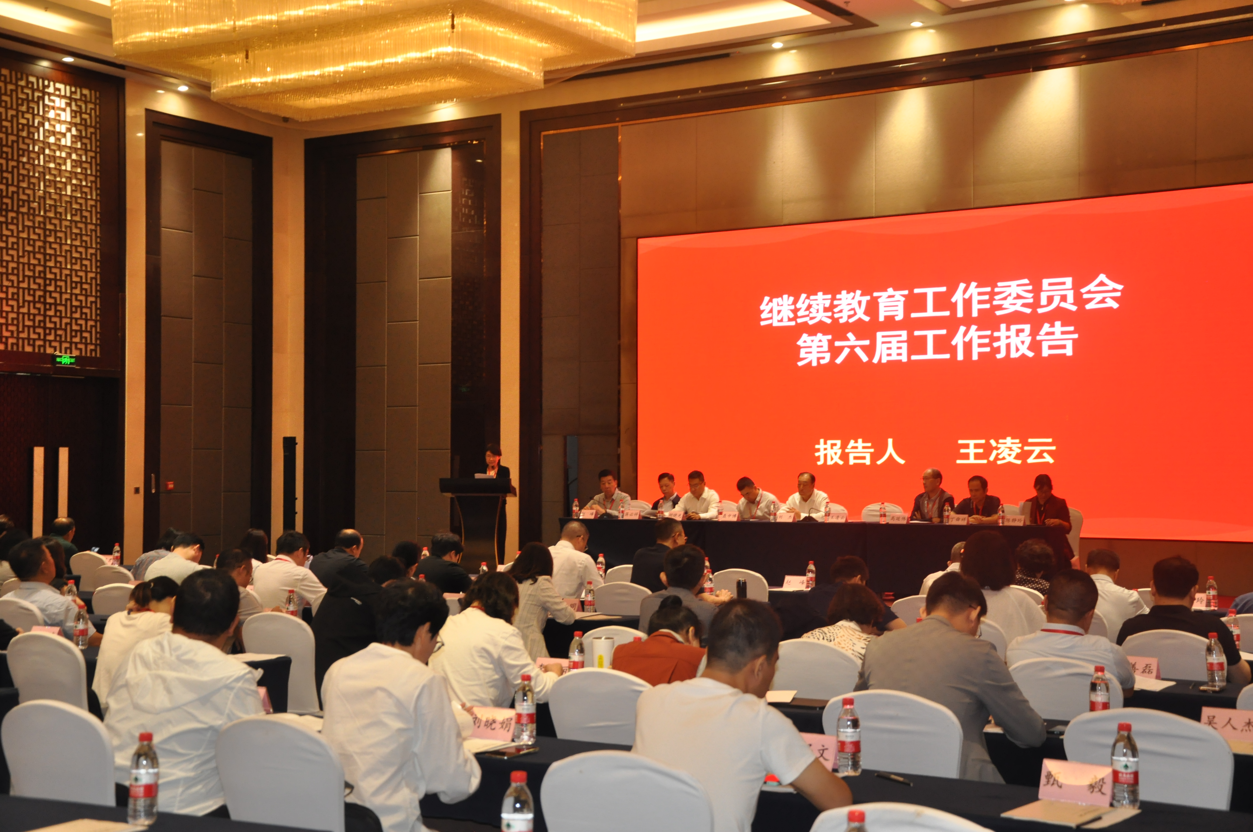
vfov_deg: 25.7
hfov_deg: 37.9
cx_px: 626
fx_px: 1825
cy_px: 416
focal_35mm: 52
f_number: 4.5
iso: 800
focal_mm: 35
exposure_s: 1/60
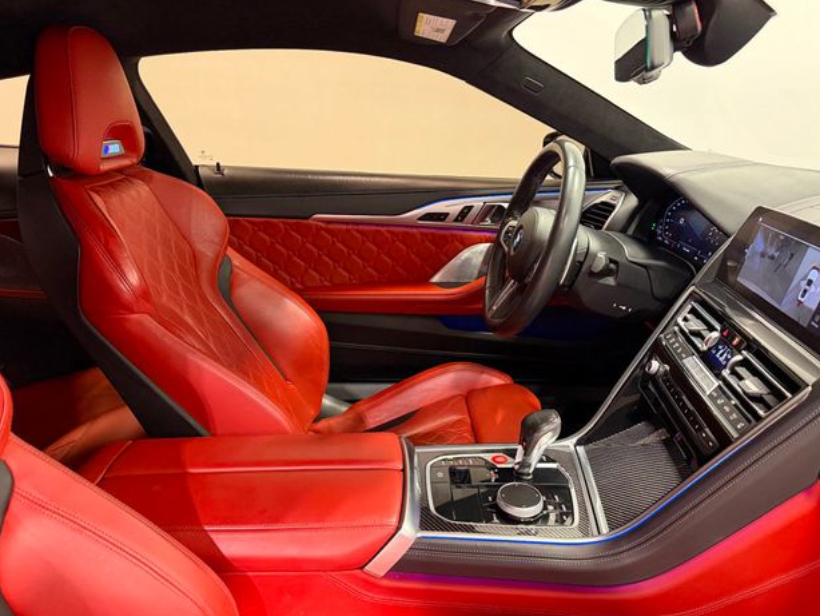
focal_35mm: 25
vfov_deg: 54.9
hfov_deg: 69.3
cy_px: 306
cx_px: 426
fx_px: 592
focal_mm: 6.76
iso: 640
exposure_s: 1/60
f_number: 1.78
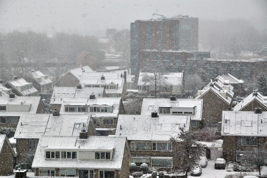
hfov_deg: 19.5
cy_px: 89
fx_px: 778
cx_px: 134
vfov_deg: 13.0
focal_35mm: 105
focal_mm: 70
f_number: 9
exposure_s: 1/800
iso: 640
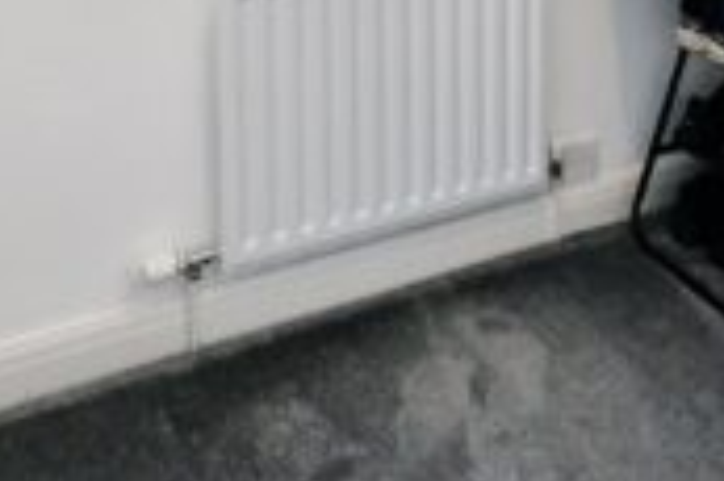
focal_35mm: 50
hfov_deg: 38.8
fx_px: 1005
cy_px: -209
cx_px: 527
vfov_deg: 22.7
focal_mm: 10
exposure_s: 1/125
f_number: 5.6
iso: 4000
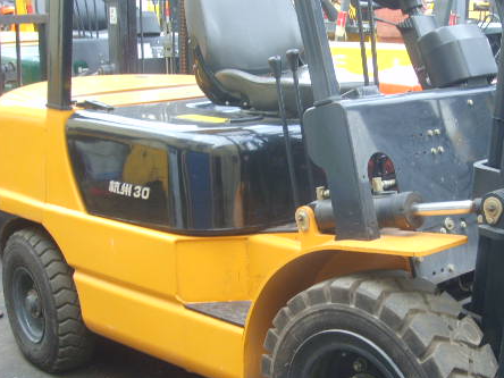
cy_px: 227
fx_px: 903
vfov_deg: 23.6
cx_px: 359
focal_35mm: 62
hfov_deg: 30.8
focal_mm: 7.2
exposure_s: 1/45
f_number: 3
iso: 75
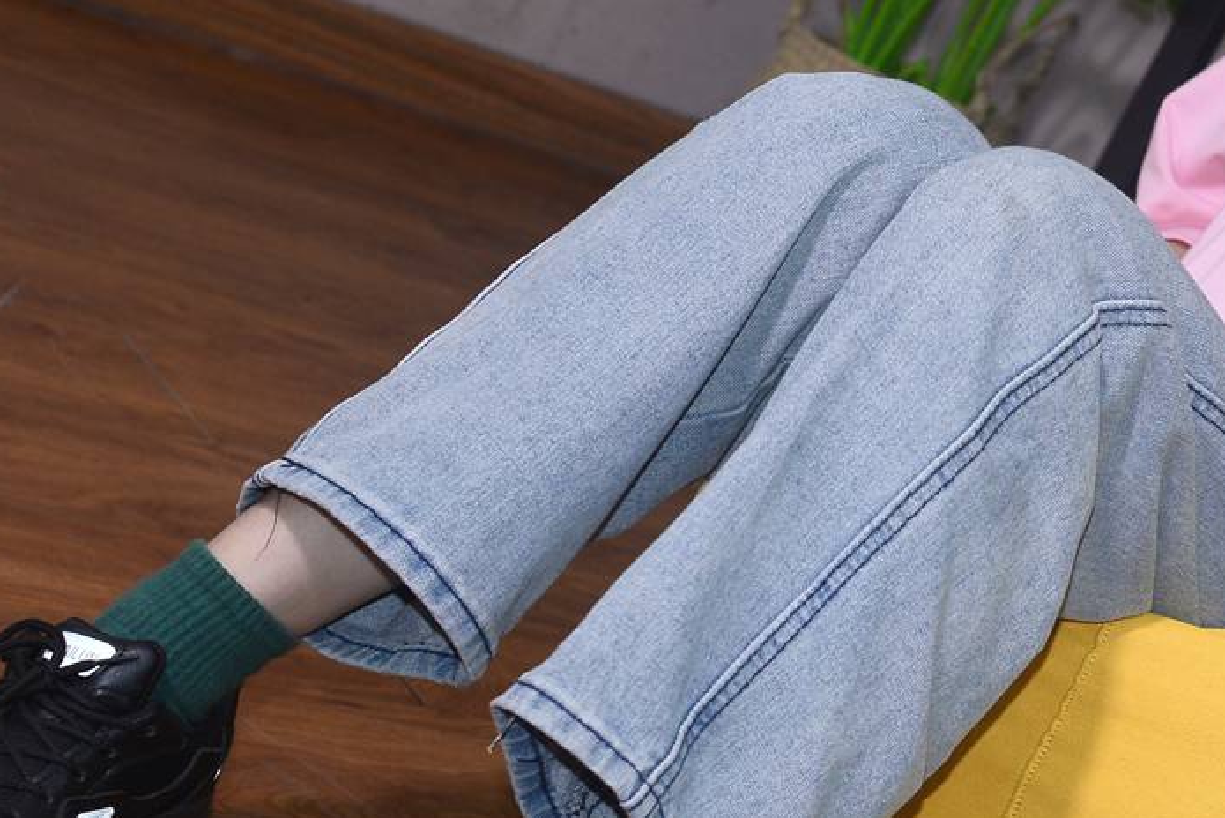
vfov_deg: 14.0
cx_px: 1078
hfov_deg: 20.4
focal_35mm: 98
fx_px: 3336
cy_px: 437
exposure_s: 1/125
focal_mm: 35
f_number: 5
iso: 500
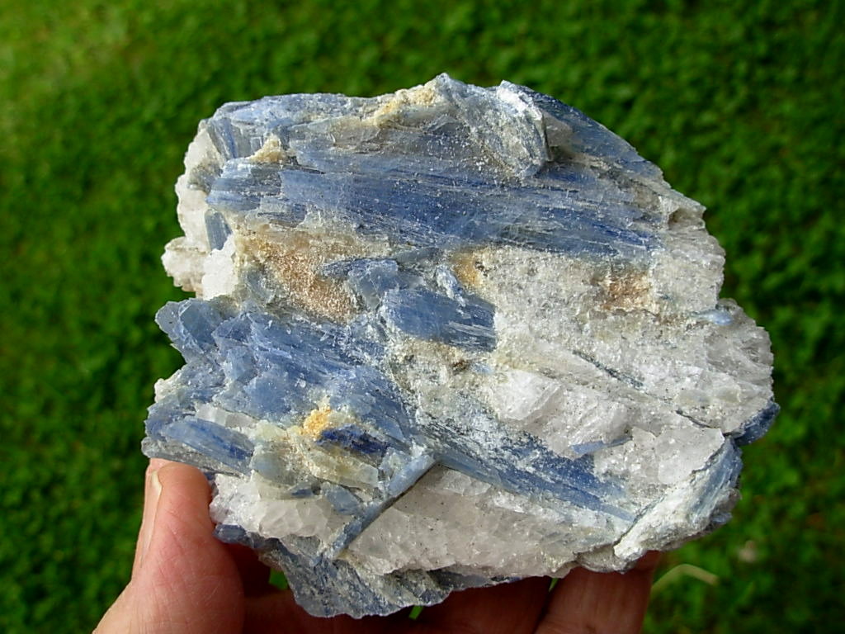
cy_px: 317
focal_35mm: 38
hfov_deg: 49.0
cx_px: 422
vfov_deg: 37.7
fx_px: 928
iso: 50
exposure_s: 1/406
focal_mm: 6.3
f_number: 2.9
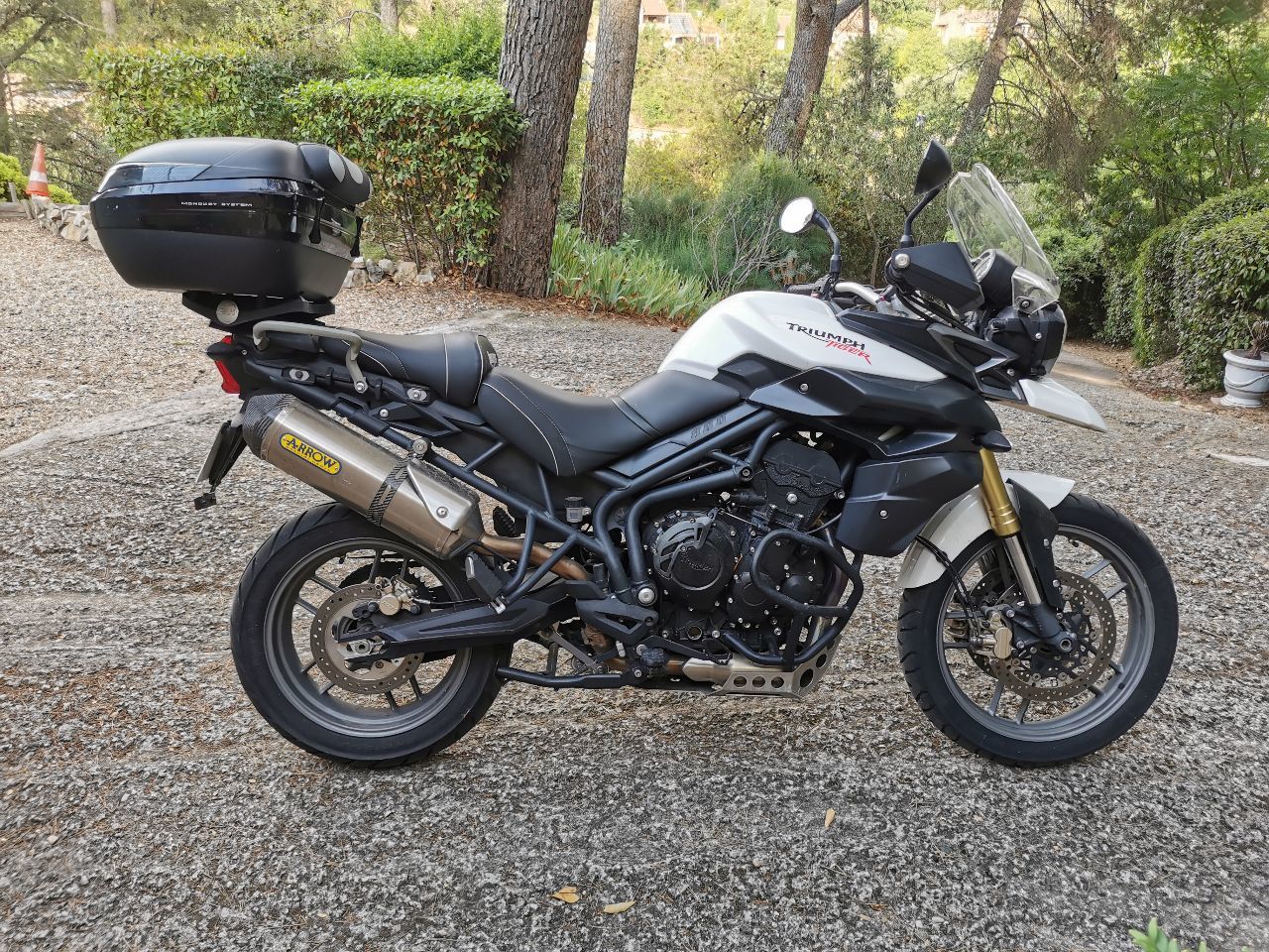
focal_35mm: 27
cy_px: 476
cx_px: 634
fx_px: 990
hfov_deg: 65.3
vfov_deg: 51.4
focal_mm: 5.58
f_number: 1.8
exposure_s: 1/171
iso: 50
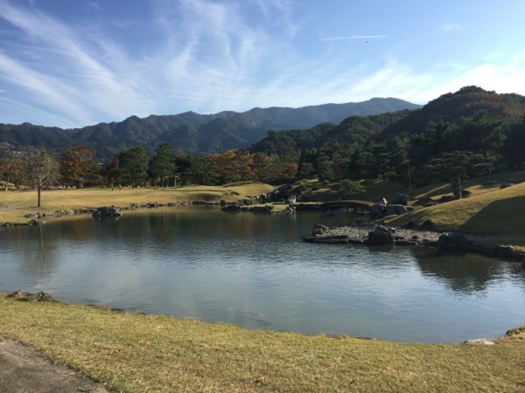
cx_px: 262
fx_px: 440
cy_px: 196
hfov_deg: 61.7
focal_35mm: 29
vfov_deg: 48.2
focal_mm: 4.15
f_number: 2.2
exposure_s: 1/1522
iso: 32
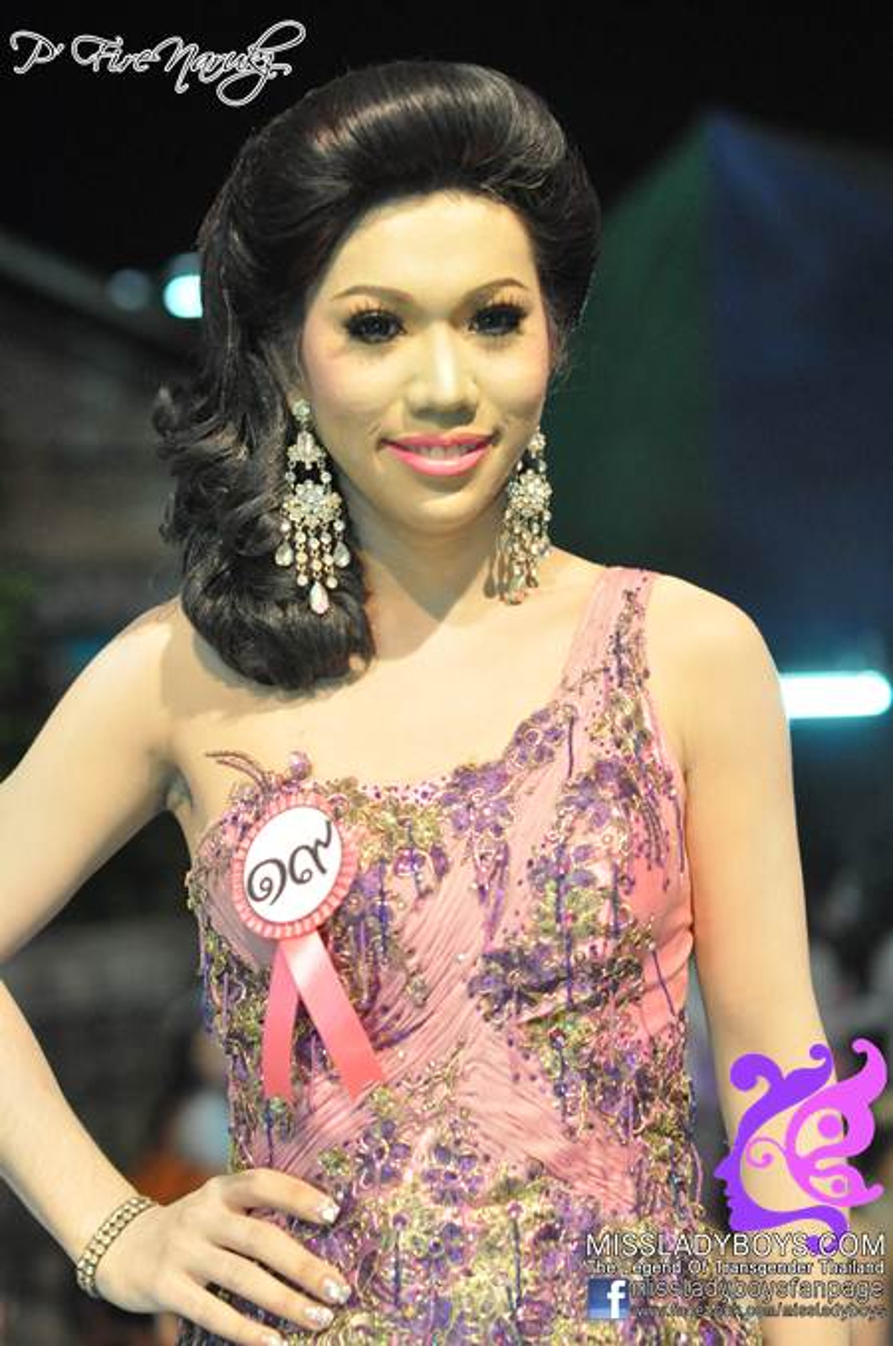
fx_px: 2799
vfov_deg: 27.0
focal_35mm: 75
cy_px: 673
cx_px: 446
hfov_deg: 18.1
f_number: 2.2
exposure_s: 1/200
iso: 2500
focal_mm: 50
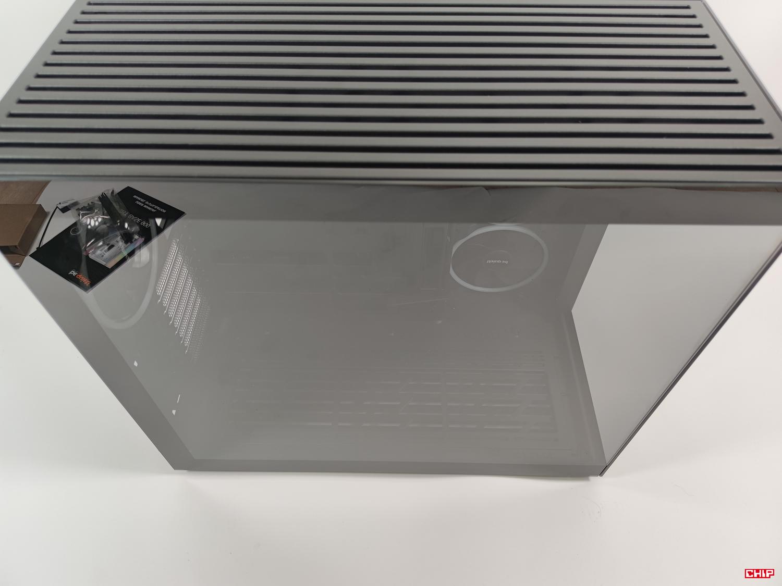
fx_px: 565
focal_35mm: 25
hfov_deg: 69.4
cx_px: 391
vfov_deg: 54.9
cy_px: 293
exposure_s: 1/100
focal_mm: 6.78
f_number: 1.85
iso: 70
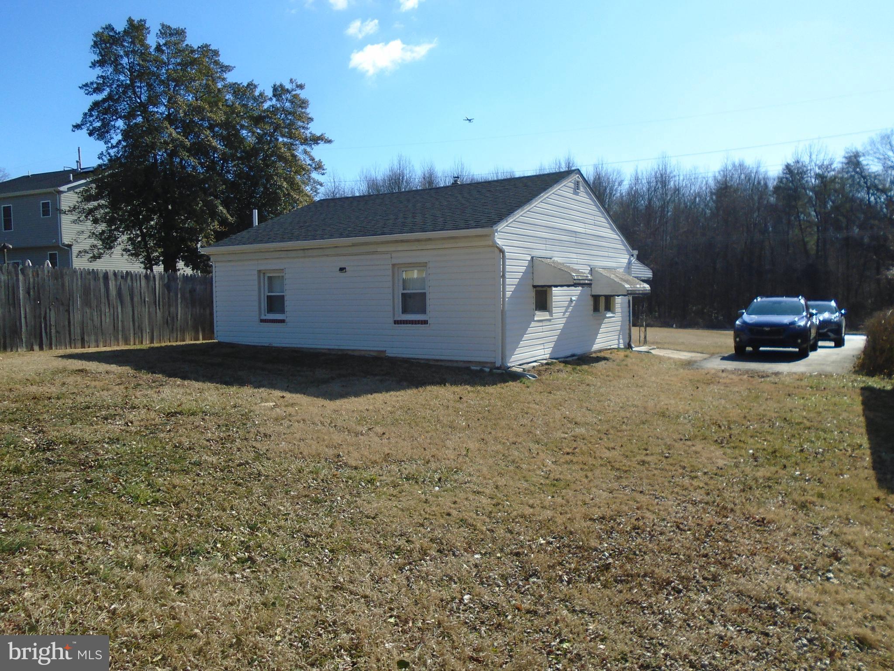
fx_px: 672
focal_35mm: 26
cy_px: 336
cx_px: 447
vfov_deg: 53.1
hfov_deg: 67.3
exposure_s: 1/200
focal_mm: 4.6
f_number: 8
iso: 100
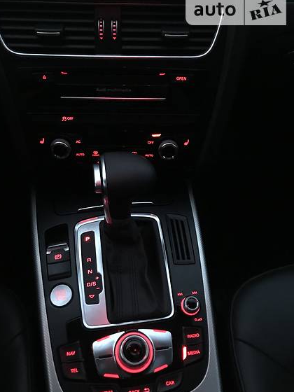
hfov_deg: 46.8
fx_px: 340
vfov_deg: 60.0
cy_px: 197
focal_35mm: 30
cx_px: 139
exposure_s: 1/4
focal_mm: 4
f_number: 1.8
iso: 160
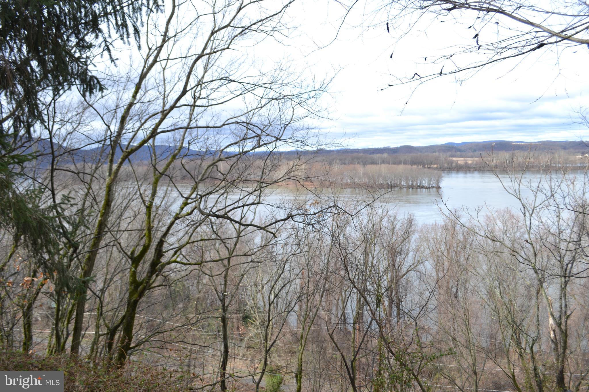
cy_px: 196
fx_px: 491
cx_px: 294
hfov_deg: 61.9
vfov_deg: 43.6
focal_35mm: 30
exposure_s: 1/200
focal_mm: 20
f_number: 7.1
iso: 100
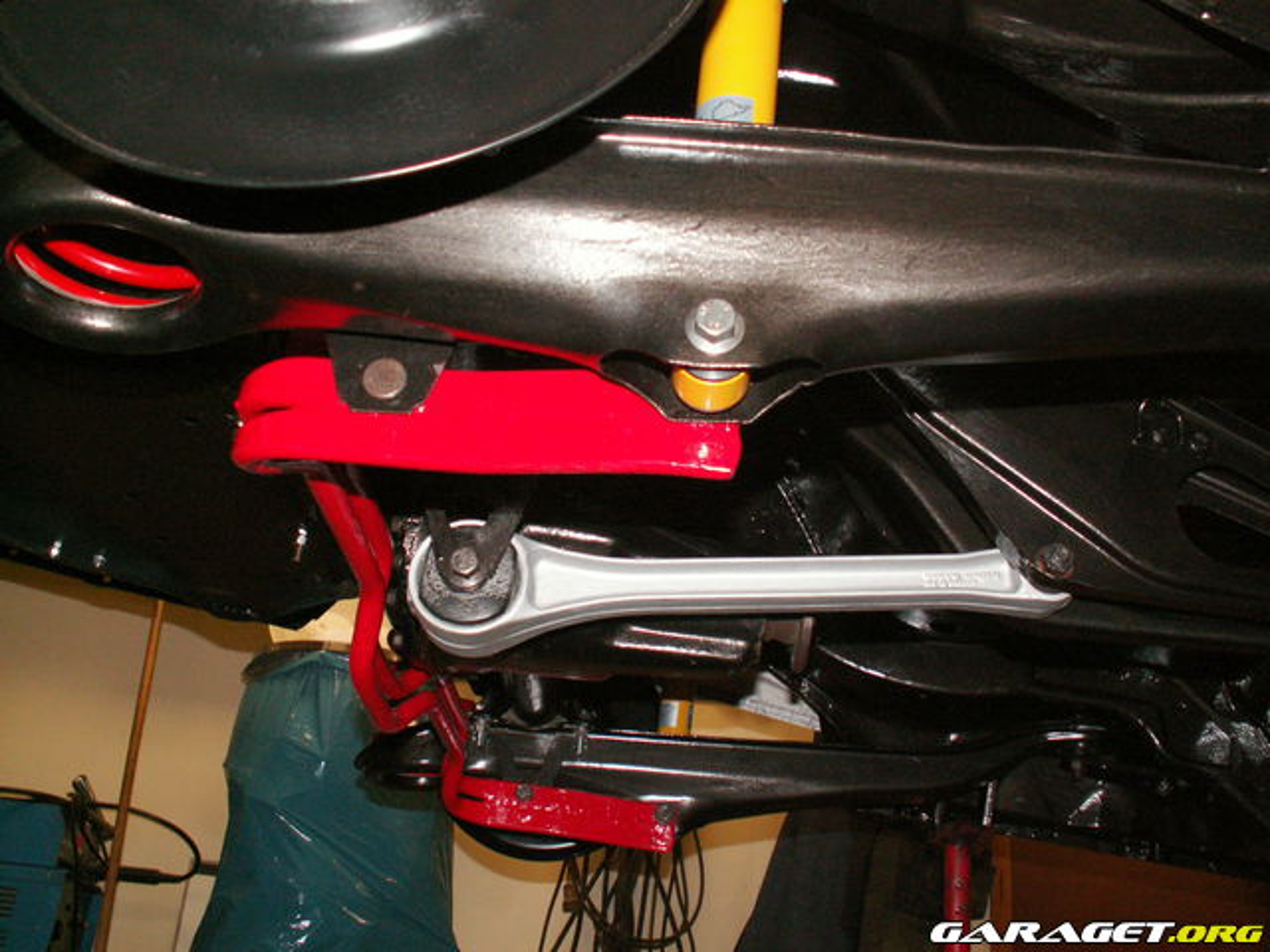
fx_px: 1284
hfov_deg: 52.6
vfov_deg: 40.7
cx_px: 635
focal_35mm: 35
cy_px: 476
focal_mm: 5.86
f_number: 2.8
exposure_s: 1/40
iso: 160
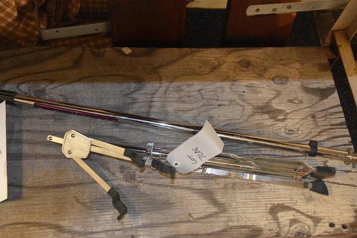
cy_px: 119
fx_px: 387
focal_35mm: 39
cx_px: 178
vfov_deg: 34.2
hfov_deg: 49.6
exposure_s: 1/60
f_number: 3.8
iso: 4500
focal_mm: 26
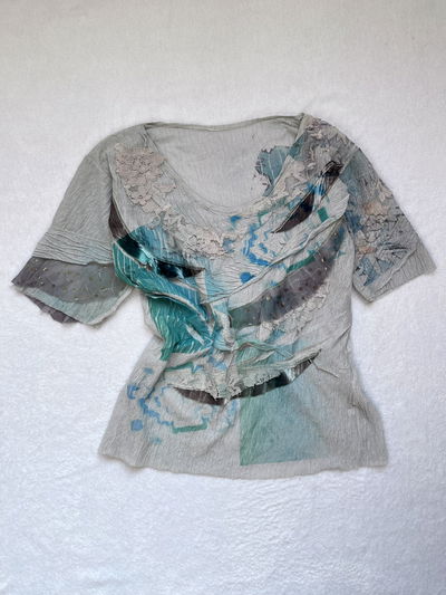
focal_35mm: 26
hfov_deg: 53.1
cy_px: 298
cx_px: 223
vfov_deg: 67.3
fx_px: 446
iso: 50
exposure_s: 1/291
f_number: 1.6
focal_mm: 5.1
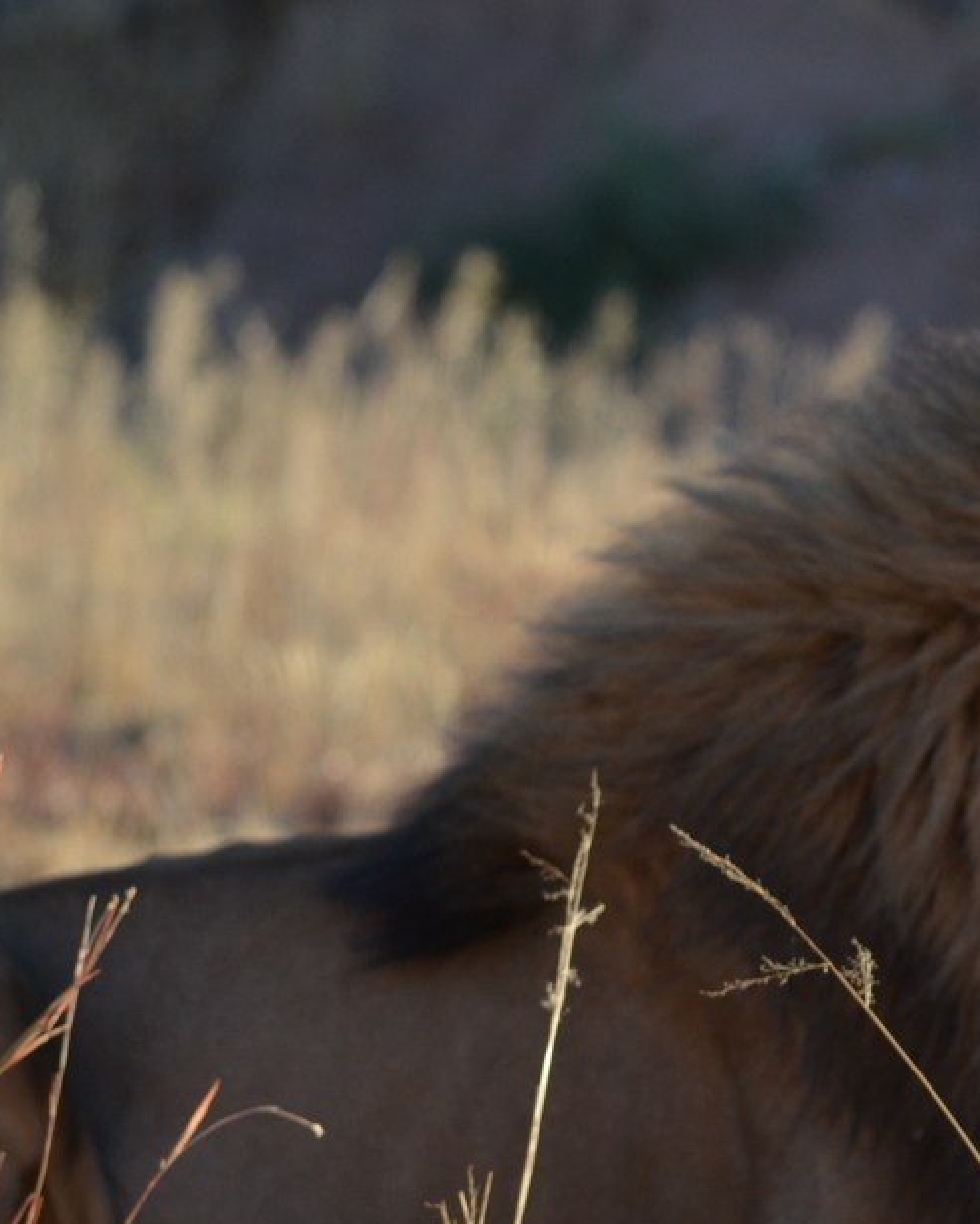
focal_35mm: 480
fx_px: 17389
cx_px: 1000
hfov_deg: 3.2
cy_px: 665
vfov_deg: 4.0
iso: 320
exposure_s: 1/500
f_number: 5.6
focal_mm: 165
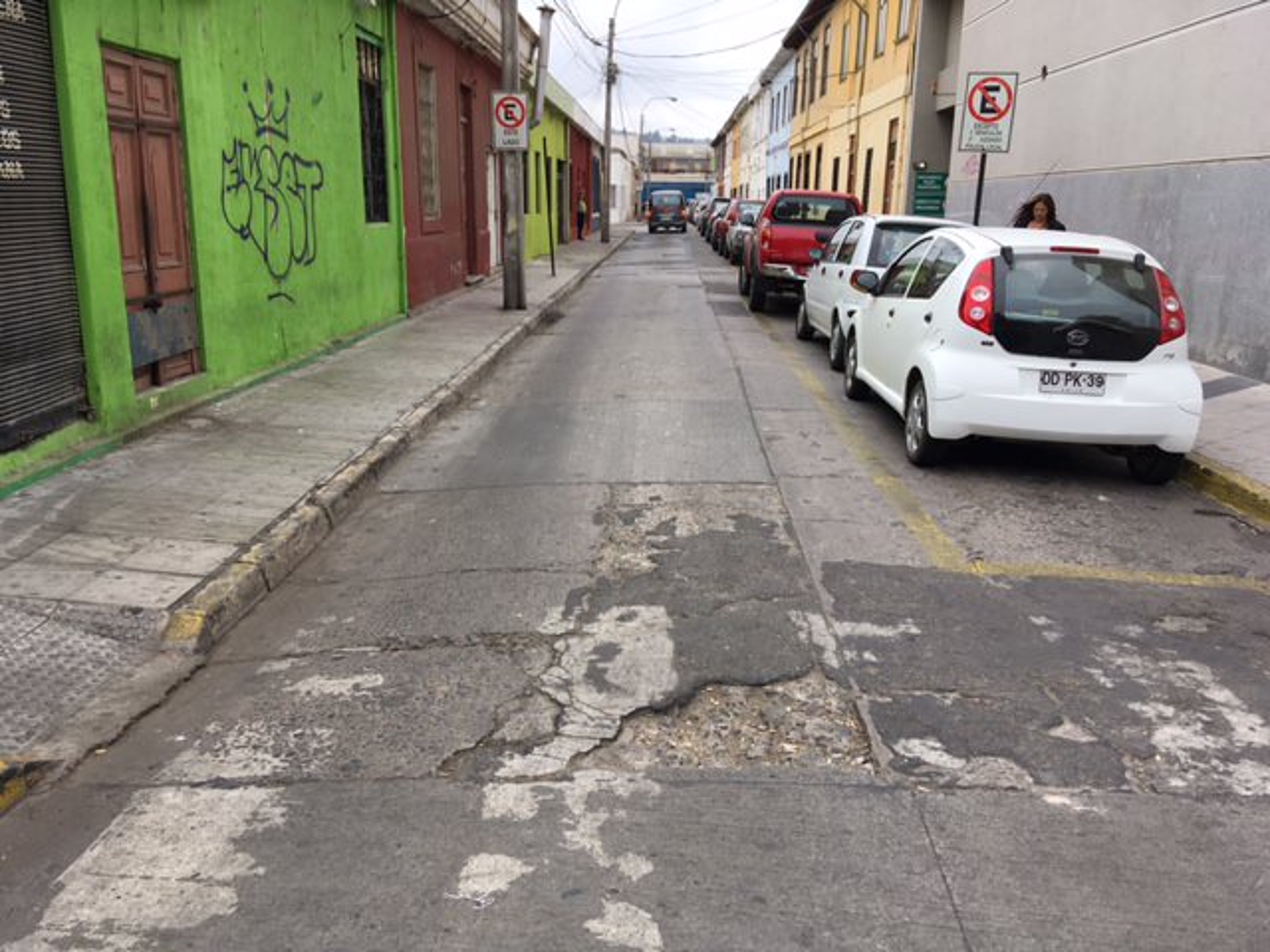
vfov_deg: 48.2
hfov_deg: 61.7
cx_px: 635
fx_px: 1064
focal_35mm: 29
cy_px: 476
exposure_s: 1/777
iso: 25
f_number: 2.2
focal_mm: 4.15
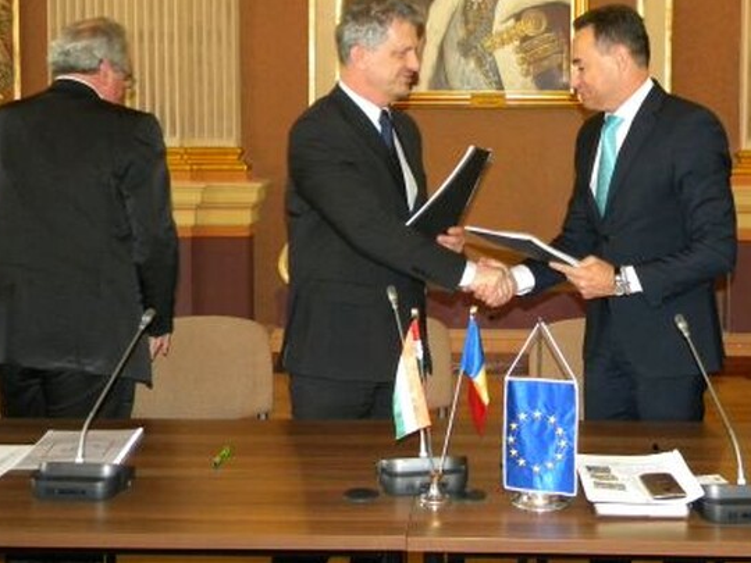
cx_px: 485
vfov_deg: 29.0
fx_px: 1085
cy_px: 205
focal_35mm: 50
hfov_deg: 37.9
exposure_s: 1/30
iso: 426
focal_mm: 6.4
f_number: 3.7
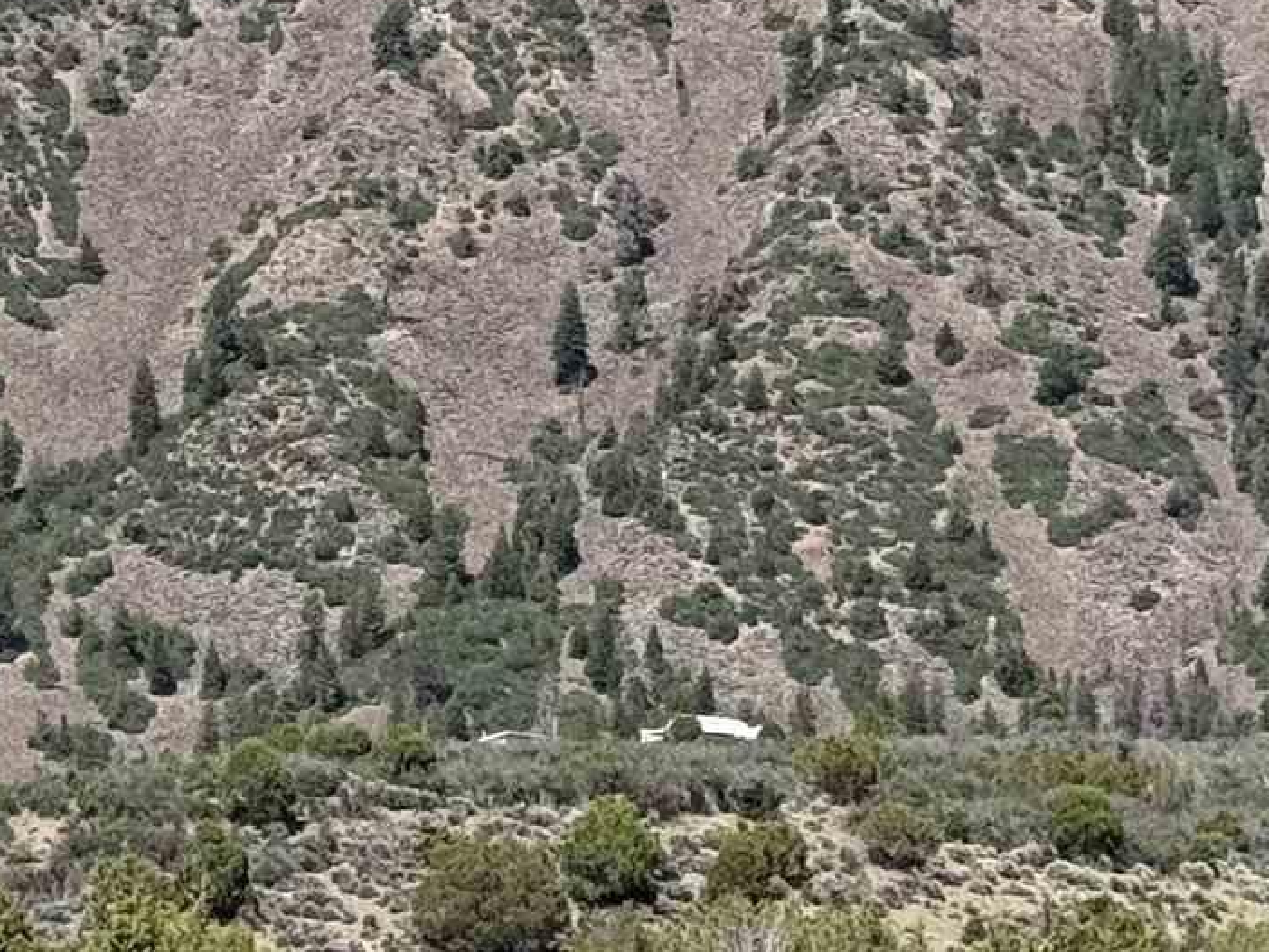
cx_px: 445
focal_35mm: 210
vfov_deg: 7.1
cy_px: 464
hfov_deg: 9.4
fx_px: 7701
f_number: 1.78
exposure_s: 1/4878
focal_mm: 6.76
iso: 80
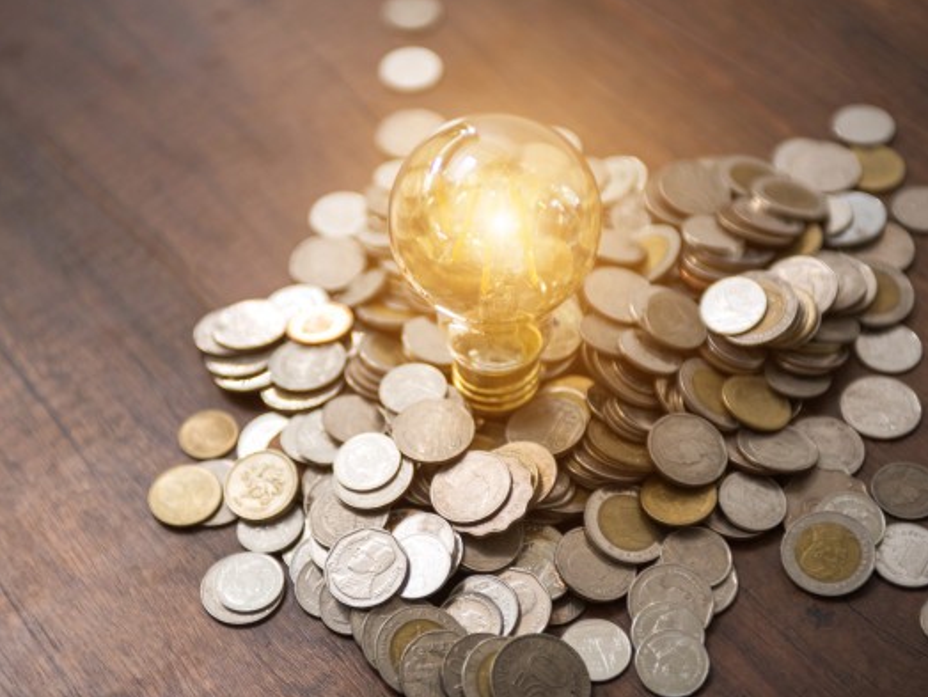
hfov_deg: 25.3
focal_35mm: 77
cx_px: 444
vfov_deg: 19.2
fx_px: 2066
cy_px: 345
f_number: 3.2
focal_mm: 70
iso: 100
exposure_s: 1/60
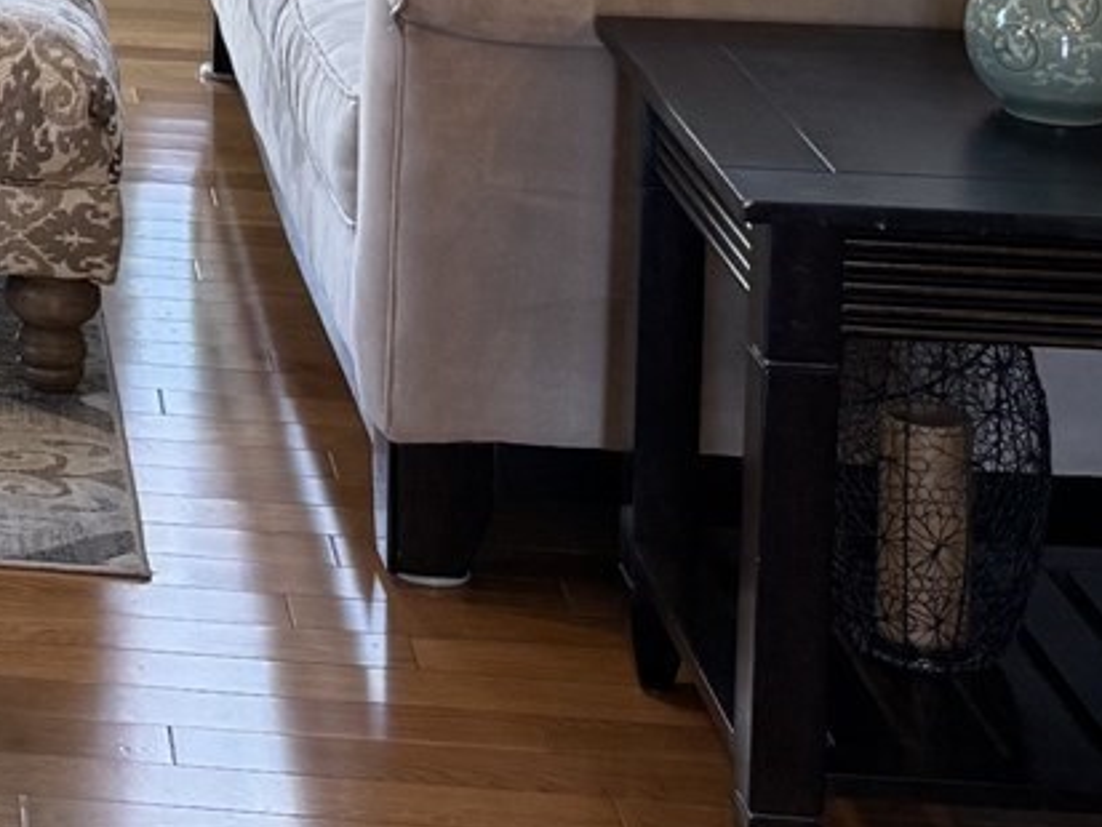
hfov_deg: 15.1
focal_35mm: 119
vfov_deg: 11.5
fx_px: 3789
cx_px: -659
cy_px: -683
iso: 125
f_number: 1.78
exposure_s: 1/60
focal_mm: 6.76
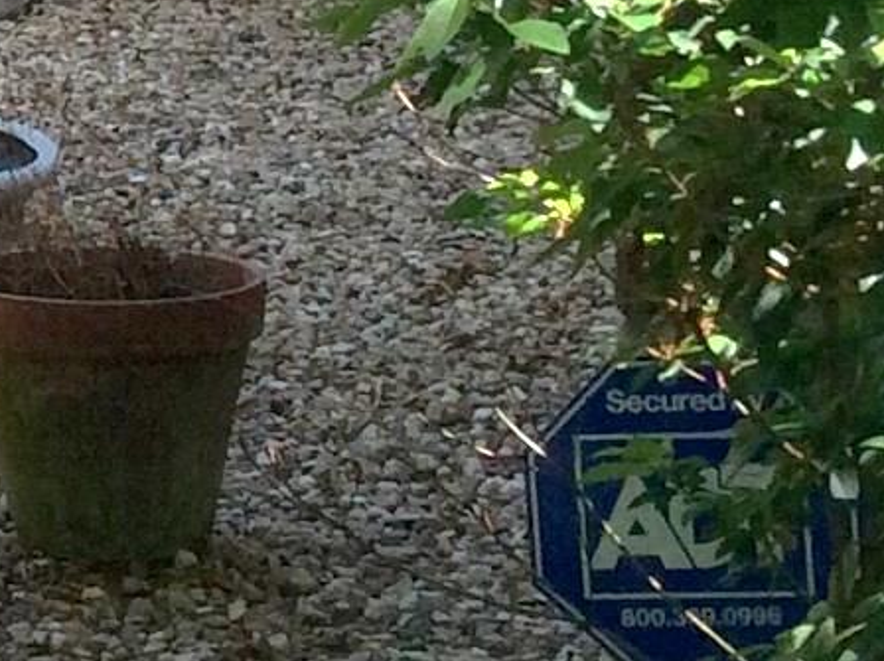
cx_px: -787
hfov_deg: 10.0
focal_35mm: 185
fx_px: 4719
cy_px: -521
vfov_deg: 7.8
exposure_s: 1/411
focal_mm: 3.3
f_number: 2.4
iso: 32
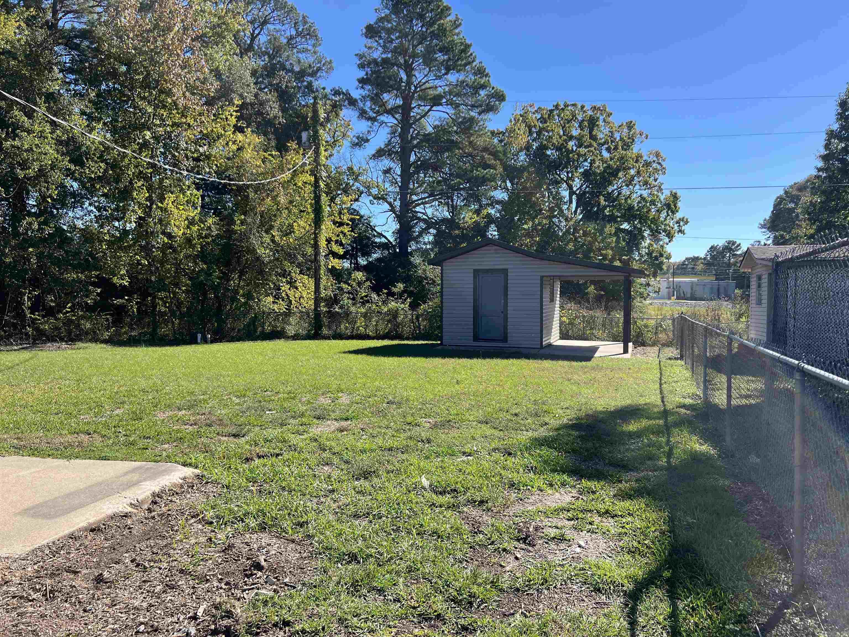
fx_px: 638
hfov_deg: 67.3
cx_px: 424
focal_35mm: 26
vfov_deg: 53.1
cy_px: 318
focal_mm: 5.7
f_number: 1.5
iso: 50
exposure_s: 1/2299
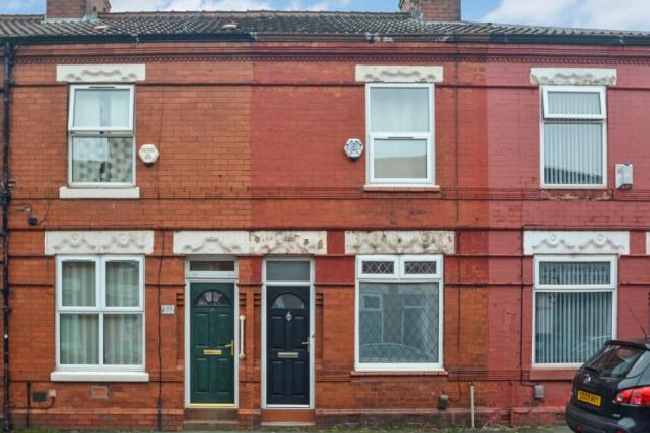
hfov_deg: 57.9
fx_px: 587
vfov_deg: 40.5
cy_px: 221
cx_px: 333
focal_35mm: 33
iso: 320
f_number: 5.6
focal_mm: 21
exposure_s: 1/125
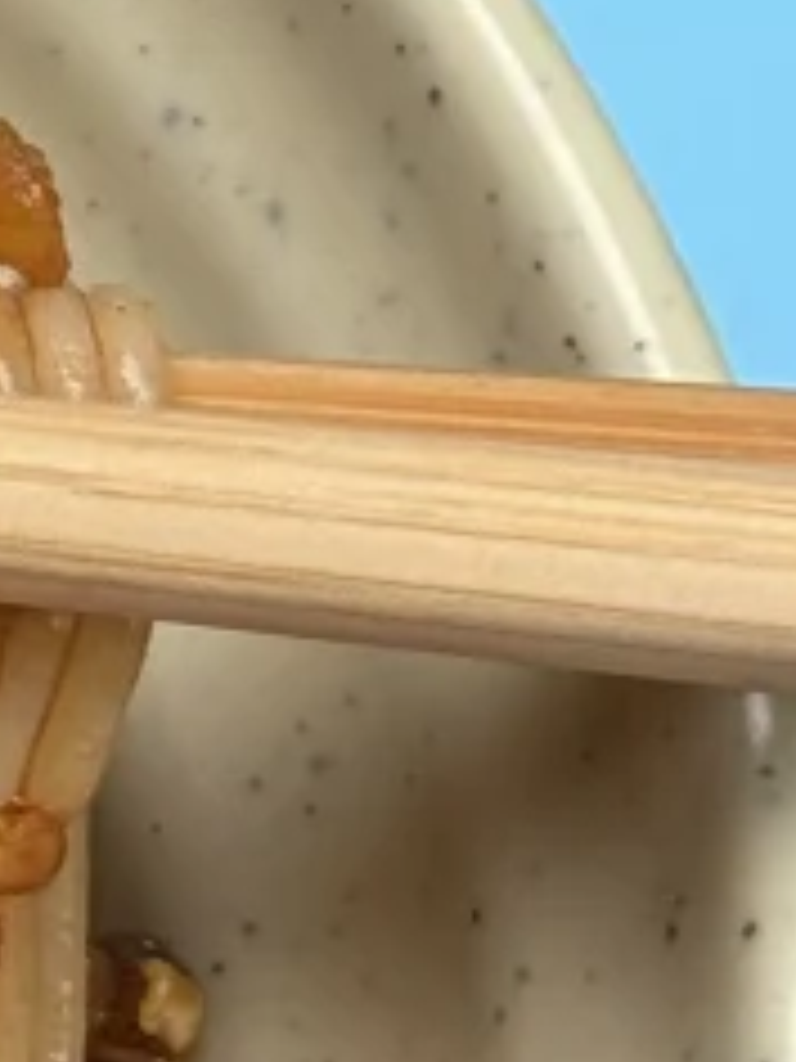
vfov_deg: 6.7
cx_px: -1570
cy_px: -477
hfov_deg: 4.8
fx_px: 8983
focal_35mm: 293
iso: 64
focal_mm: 6.76
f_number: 1.78
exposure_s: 1/568
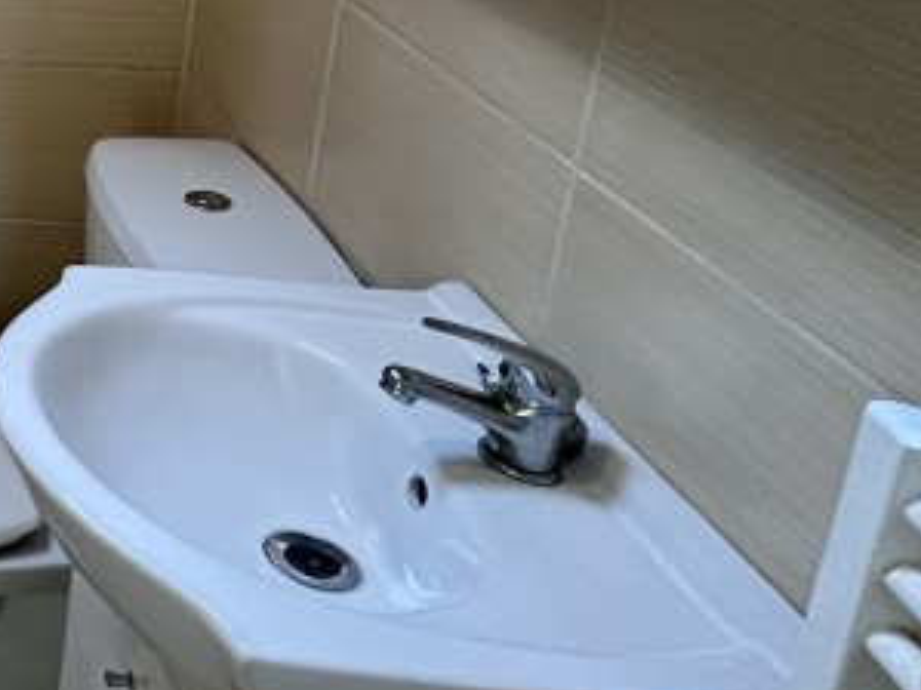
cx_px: -508
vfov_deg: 27.5
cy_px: -77
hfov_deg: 26.5
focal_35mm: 48
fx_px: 1277
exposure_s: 1/50
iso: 200
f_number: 2.2
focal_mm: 2.22
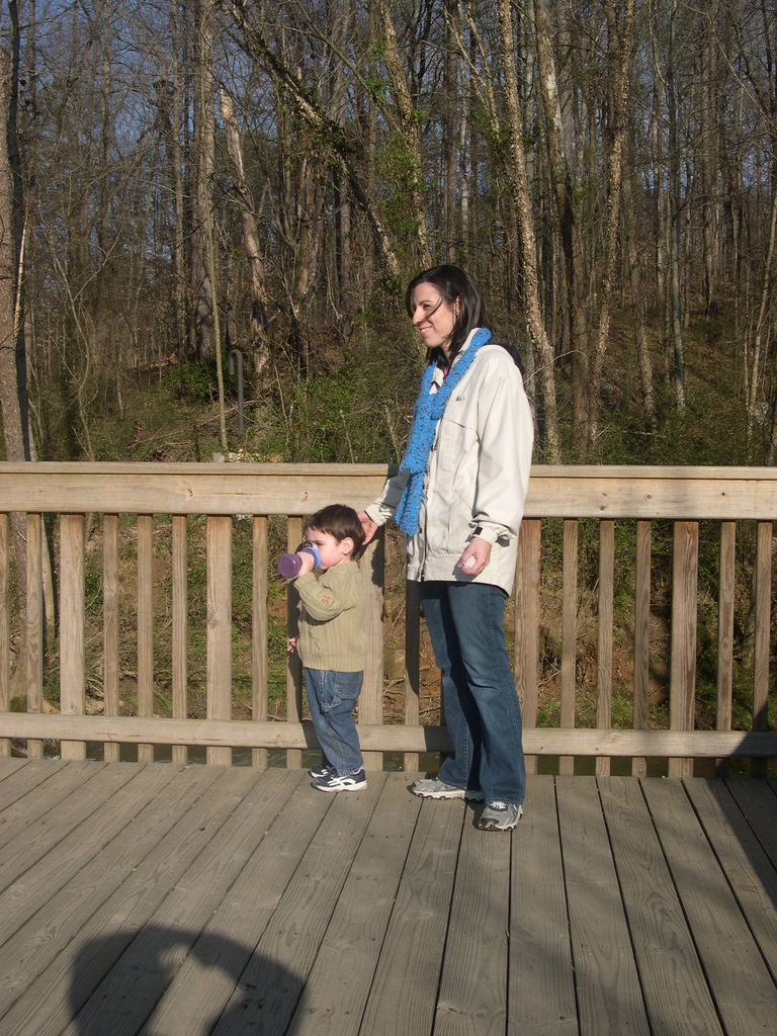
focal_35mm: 42
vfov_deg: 44.8
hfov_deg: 34.3
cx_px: 388
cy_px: 518
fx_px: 1257
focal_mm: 9
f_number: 8
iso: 100
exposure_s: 1/191
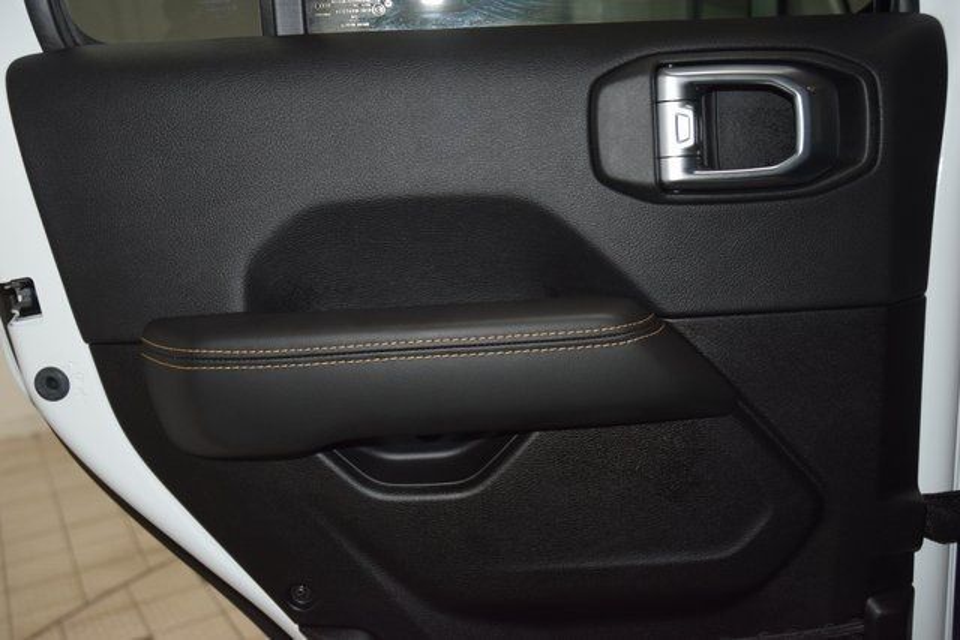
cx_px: 480
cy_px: 320
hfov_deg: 51.3
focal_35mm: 38
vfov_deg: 35.5
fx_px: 1000
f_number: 3.8
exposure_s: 1/125
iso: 1250
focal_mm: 25
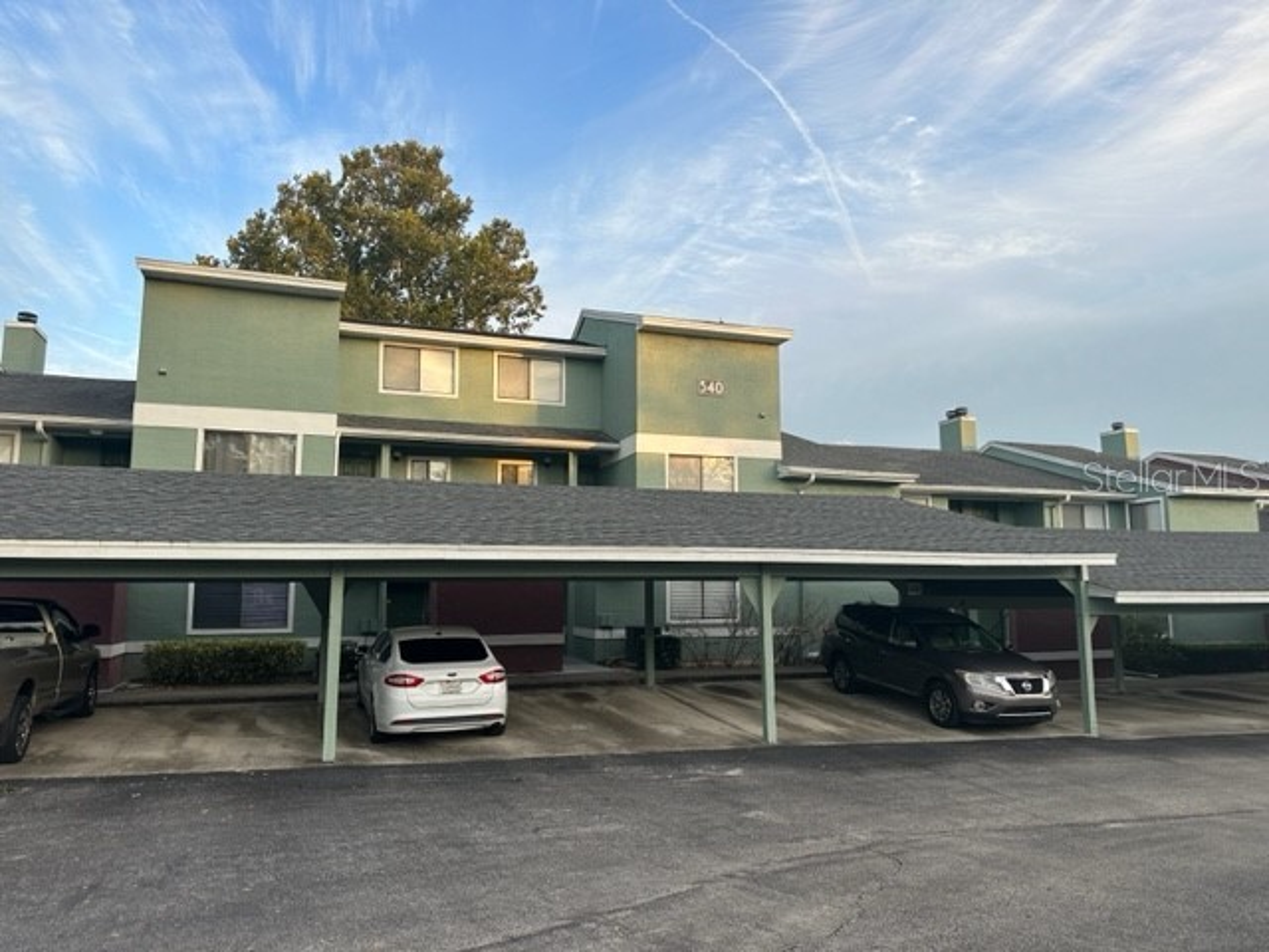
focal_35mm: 24
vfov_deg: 56.8
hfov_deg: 71.6
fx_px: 880
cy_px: 476
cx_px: 634
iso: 80
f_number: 1.78
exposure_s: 1/398
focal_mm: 6.86
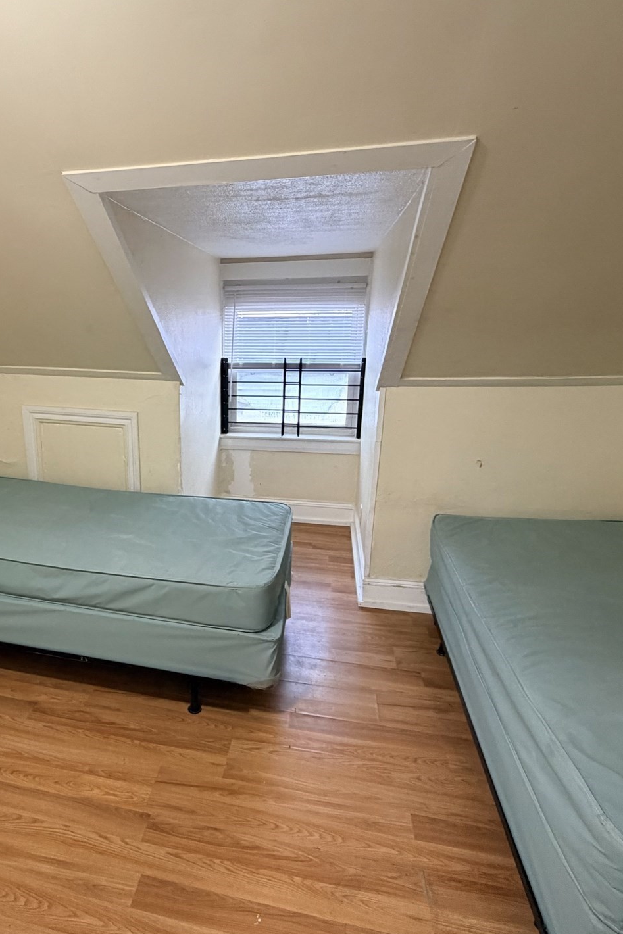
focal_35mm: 21
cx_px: 196
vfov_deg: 81.2
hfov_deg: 57.9
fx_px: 545
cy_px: 478
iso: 400
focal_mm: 2.22
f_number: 2.2
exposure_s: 1/60
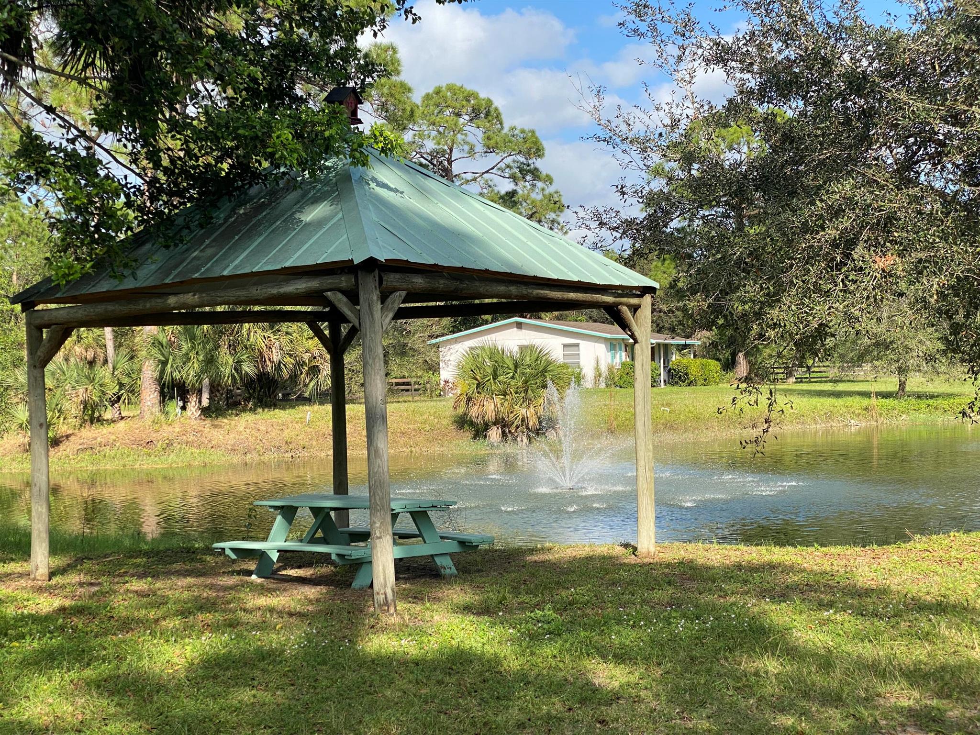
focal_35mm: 52
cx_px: 490
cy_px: 368
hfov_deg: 36.8
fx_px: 1472
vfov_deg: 28.0
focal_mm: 6
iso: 20
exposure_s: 1/813
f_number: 2
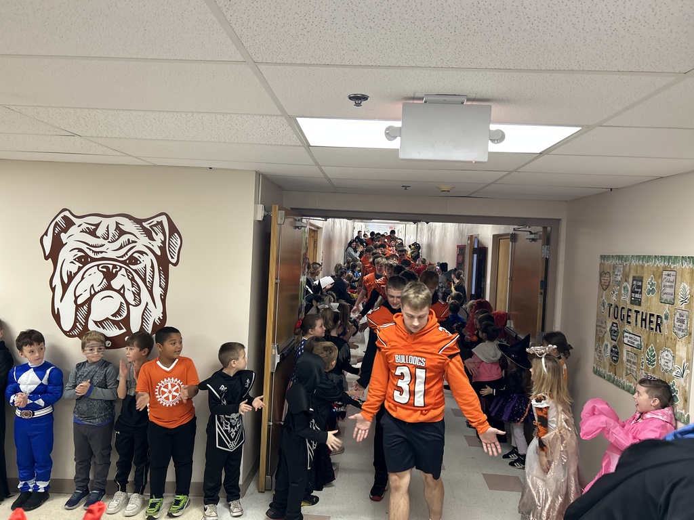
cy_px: 260
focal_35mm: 26
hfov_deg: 67.3
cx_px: 347
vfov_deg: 53.1
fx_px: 521
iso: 125
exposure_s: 1/60
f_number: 1.5
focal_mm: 5.7
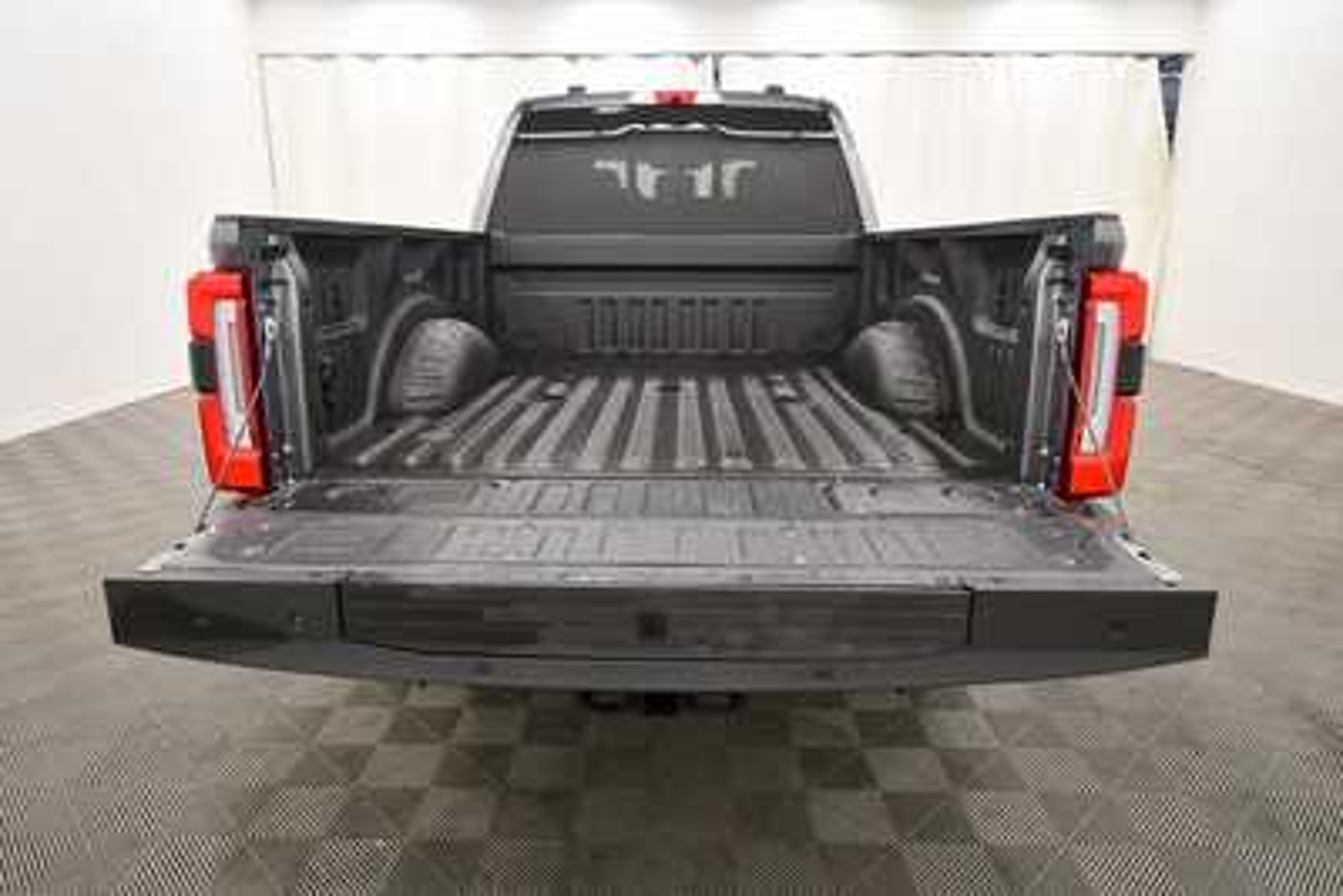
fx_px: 821
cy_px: 448
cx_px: 672
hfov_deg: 78.6
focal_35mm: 22
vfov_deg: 57.3
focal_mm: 15
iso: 1250
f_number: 5
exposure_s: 1/125
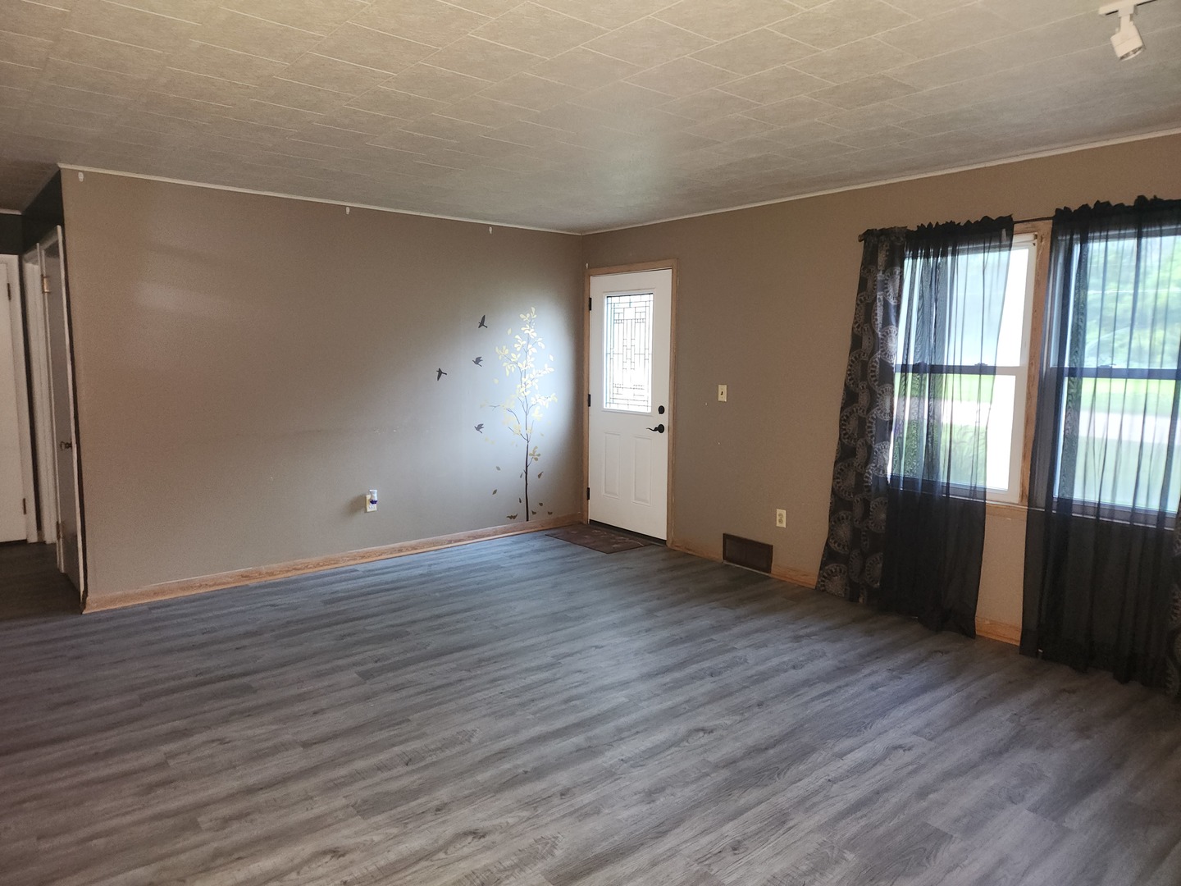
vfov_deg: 58.9
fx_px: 785
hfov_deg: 73.9
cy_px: 443
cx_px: 590
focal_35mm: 23
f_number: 1.8
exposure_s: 1/10
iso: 250
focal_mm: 5.4
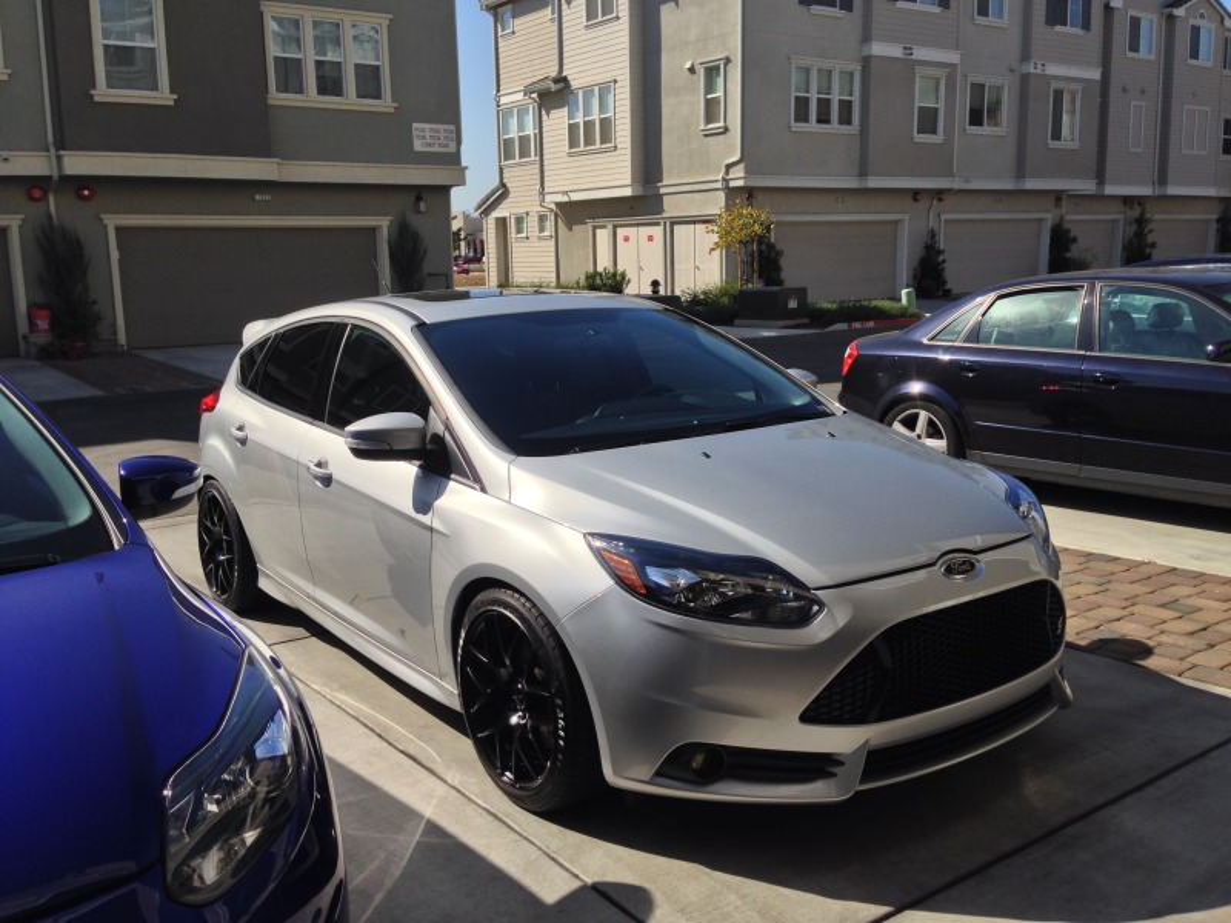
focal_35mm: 33
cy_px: 462
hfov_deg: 55.4
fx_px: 1174
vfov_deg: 42.9
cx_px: 616
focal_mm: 4.1
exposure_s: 1/2088
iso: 50
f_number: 2.4
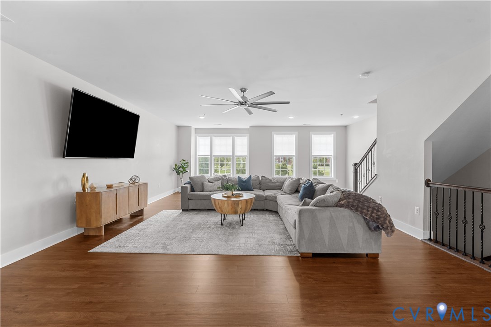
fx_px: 205
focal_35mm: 15
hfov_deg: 100.4
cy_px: 164
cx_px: 246
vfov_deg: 77.3
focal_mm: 15
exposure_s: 1/2.5
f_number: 9
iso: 1250
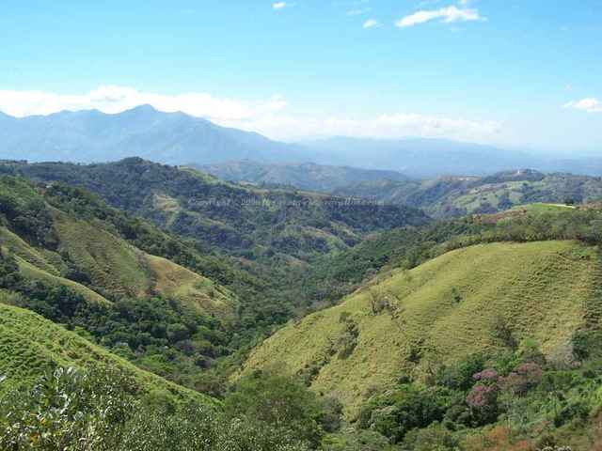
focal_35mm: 38
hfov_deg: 49.0
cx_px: 301
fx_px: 661
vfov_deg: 37.7
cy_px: 226
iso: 80
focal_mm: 6.3
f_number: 4
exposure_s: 1/640
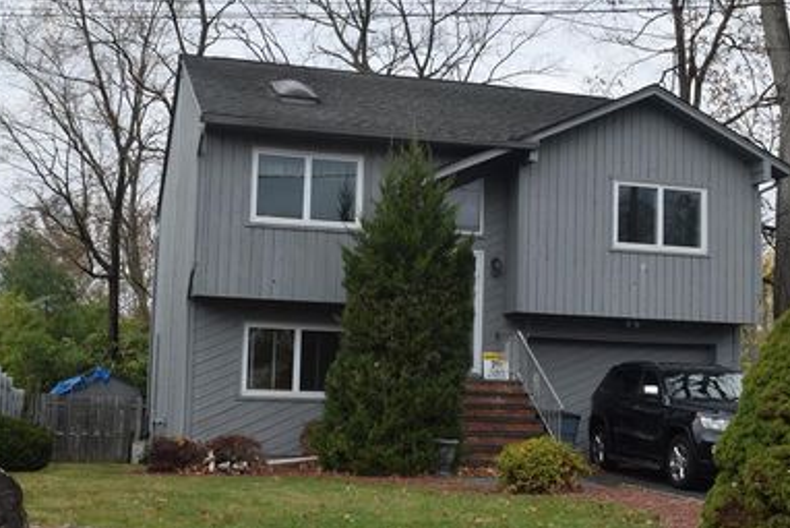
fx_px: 1120
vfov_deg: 26.5
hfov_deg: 38.9
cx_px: 395
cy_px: 291
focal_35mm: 51
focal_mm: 26
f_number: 9
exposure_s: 1/320
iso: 640
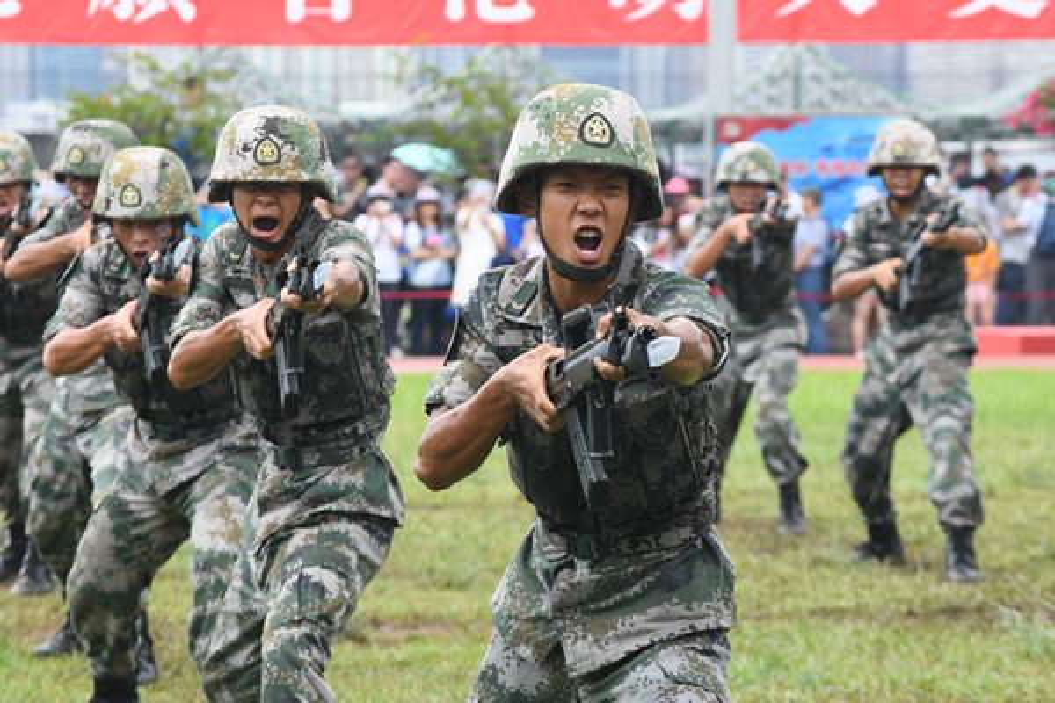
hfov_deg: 7.9
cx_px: 528
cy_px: 352
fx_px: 7677
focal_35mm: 262
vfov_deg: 5.2
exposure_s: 1/320
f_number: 13
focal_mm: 175
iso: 640
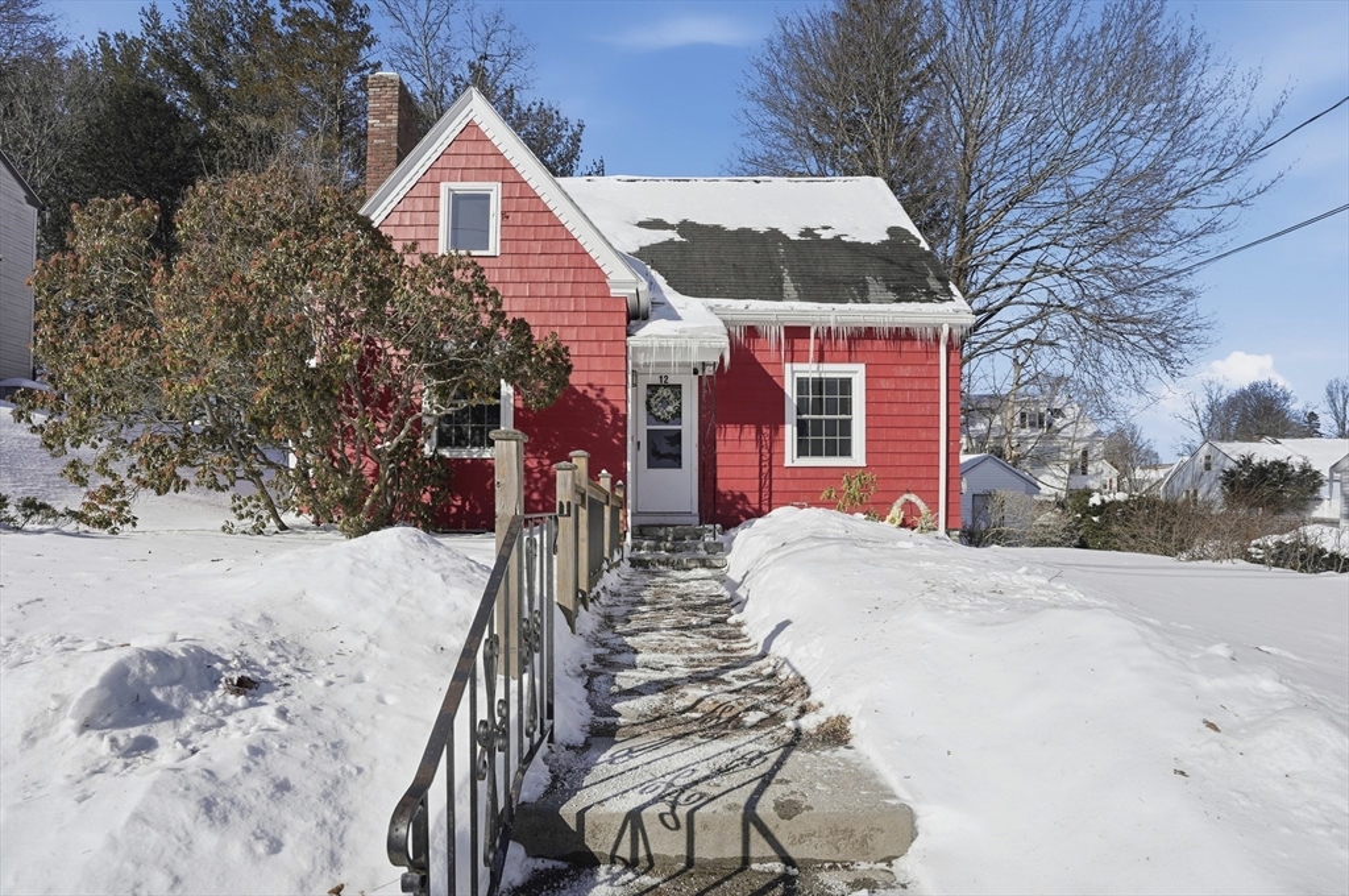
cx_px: 674
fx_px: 599
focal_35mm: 16
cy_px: 448
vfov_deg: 73.6
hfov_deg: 96.8
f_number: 8
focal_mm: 16
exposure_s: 1/8000
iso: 800
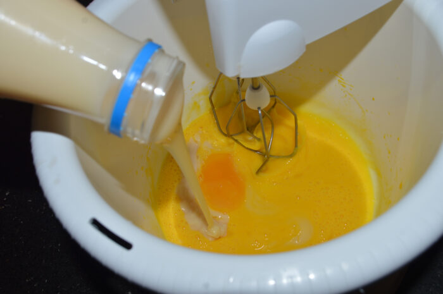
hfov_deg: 53.2
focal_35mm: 36
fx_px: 442
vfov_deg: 36.8
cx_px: 222
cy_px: 147
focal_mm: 24
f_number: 8
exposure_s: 1/60
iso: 100
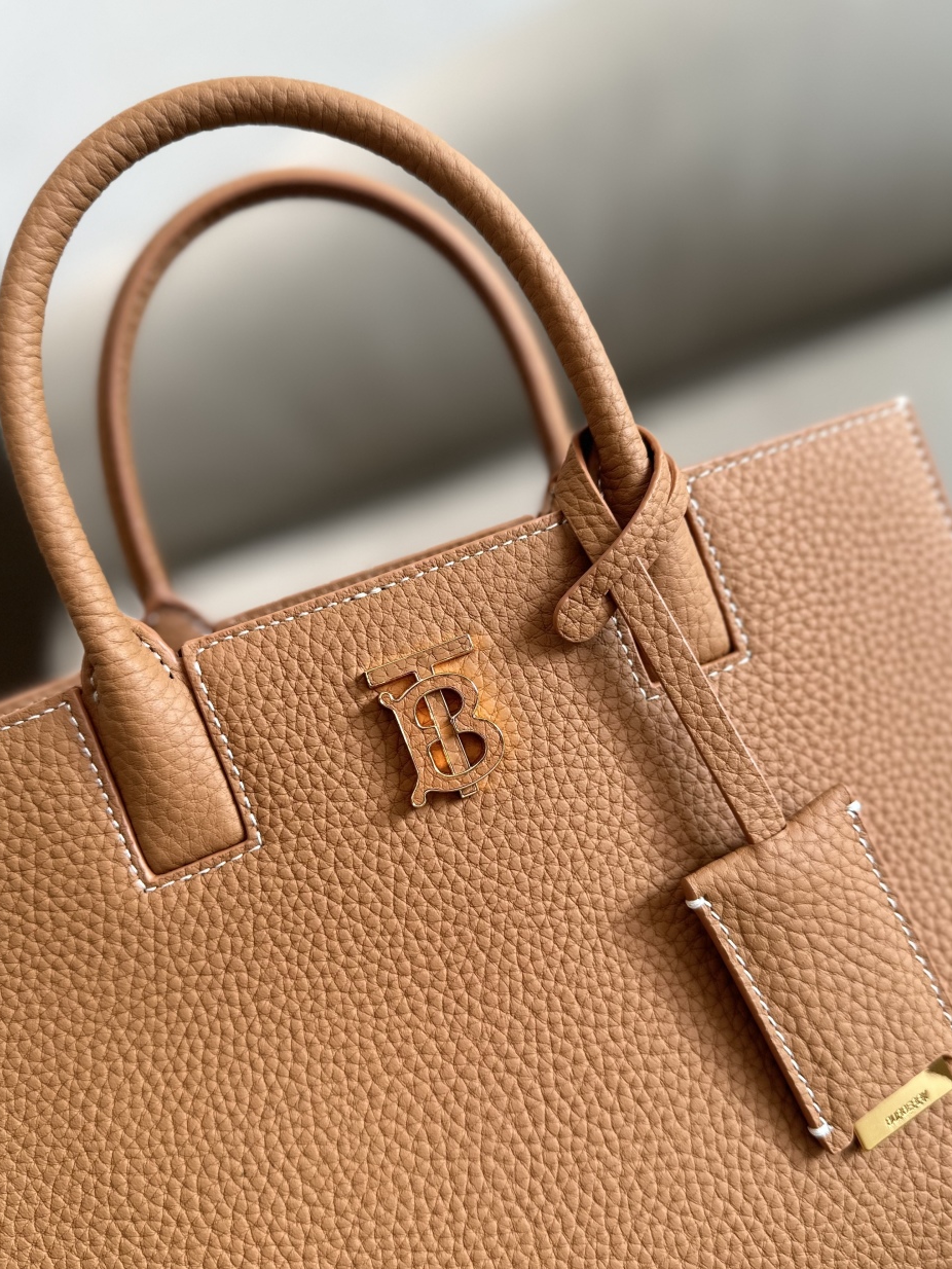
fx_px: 1026
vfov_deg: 63.4
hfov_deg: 49.7
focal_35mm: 28
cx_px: 501
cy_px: 658
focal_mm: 6.86
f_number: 1.78
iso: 125
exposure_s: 1/121
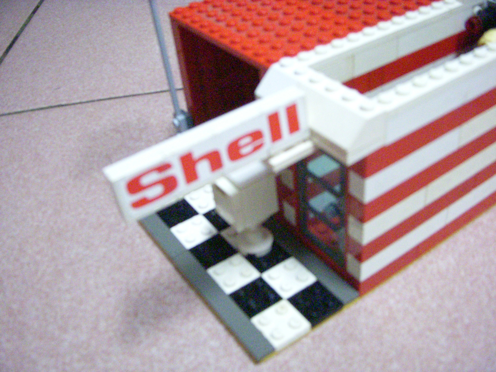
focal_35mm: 38
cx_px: 248
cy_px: 186
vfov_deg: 37.7
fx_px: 544
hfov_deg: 49.0
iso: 1600
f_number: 3.3
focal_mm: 6.3
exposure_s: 1/25
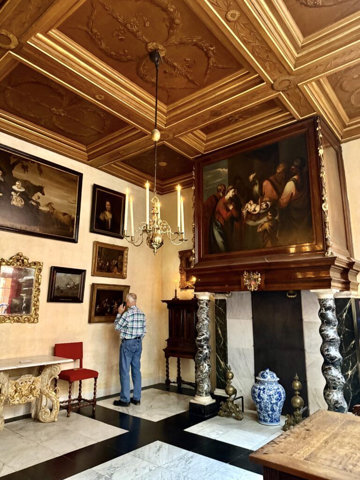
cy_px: 240
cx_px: 180
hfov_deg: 56.8
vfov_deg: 71.6
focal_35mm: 24
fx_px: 333
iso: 1000
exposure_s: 1/33
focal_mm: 6.76
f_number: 1.78
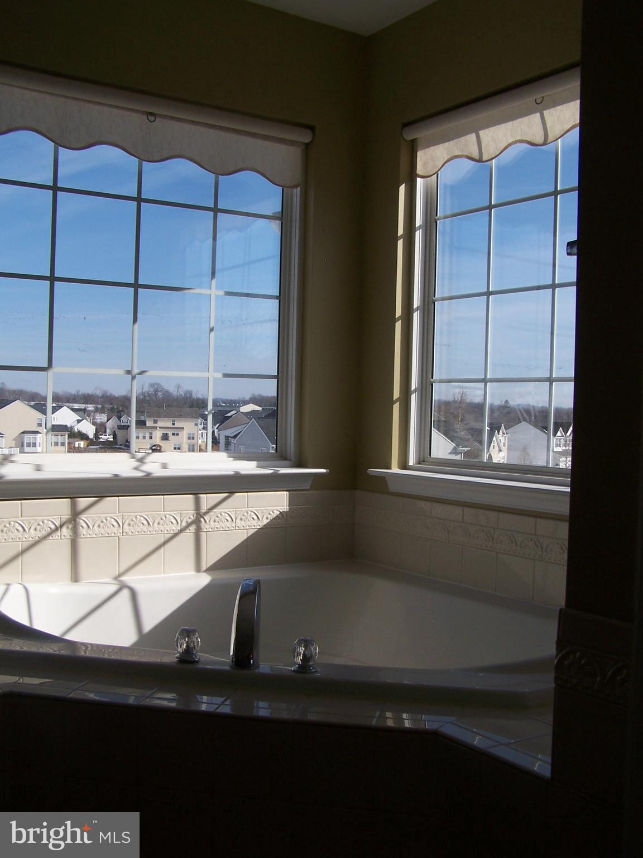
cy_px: 429
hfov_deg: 37.7
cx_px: 322
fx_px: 941
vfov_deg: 49.0
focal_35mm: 38
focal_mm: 6.3
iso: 80
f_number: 4
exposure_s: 1/800
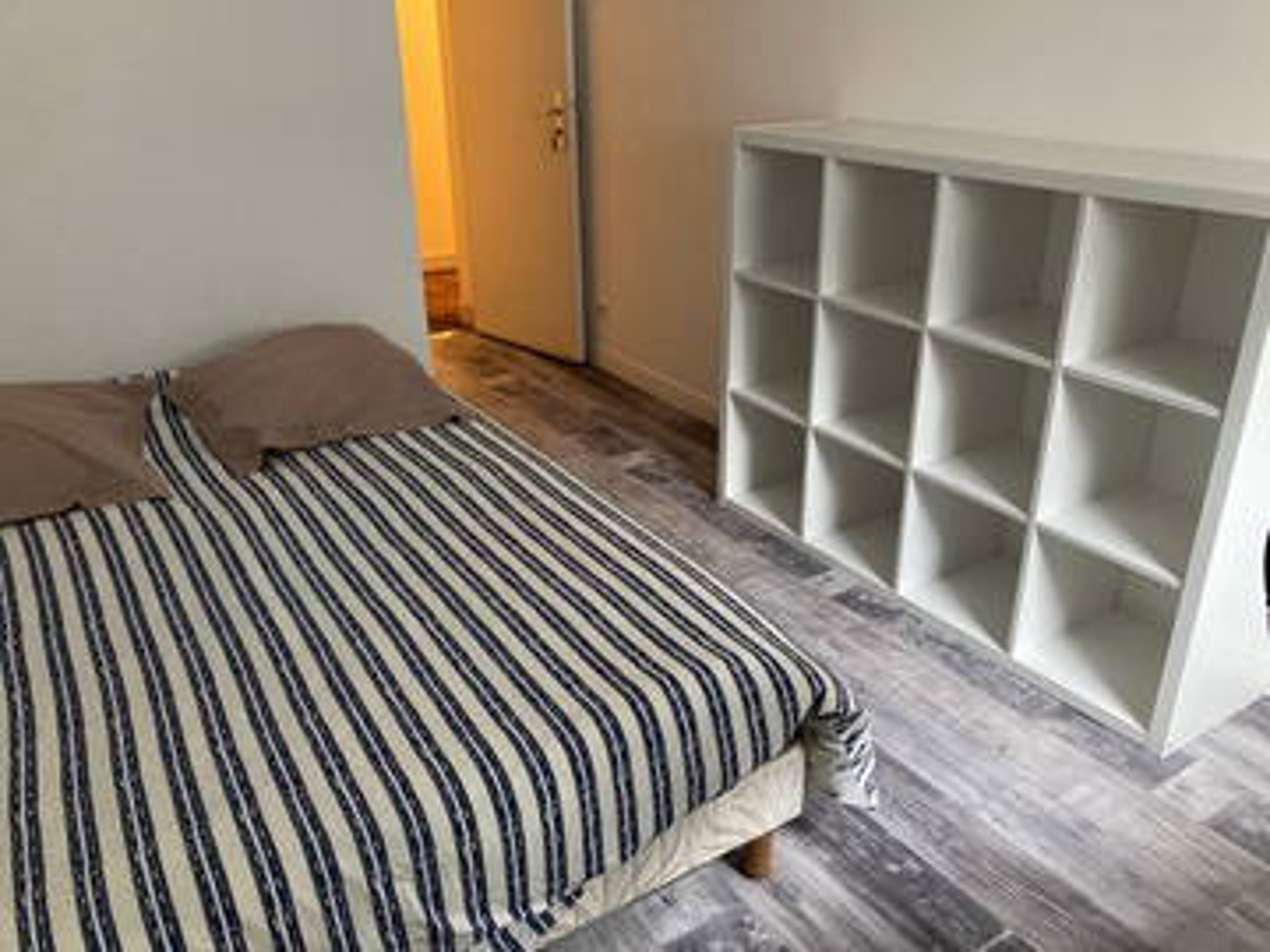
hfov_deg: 63.4
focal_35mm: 28
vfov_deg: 49.7
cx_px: 635
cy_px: 476
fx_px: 1027
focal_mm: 3.99
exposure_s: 1/33
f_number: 1.8
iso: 320
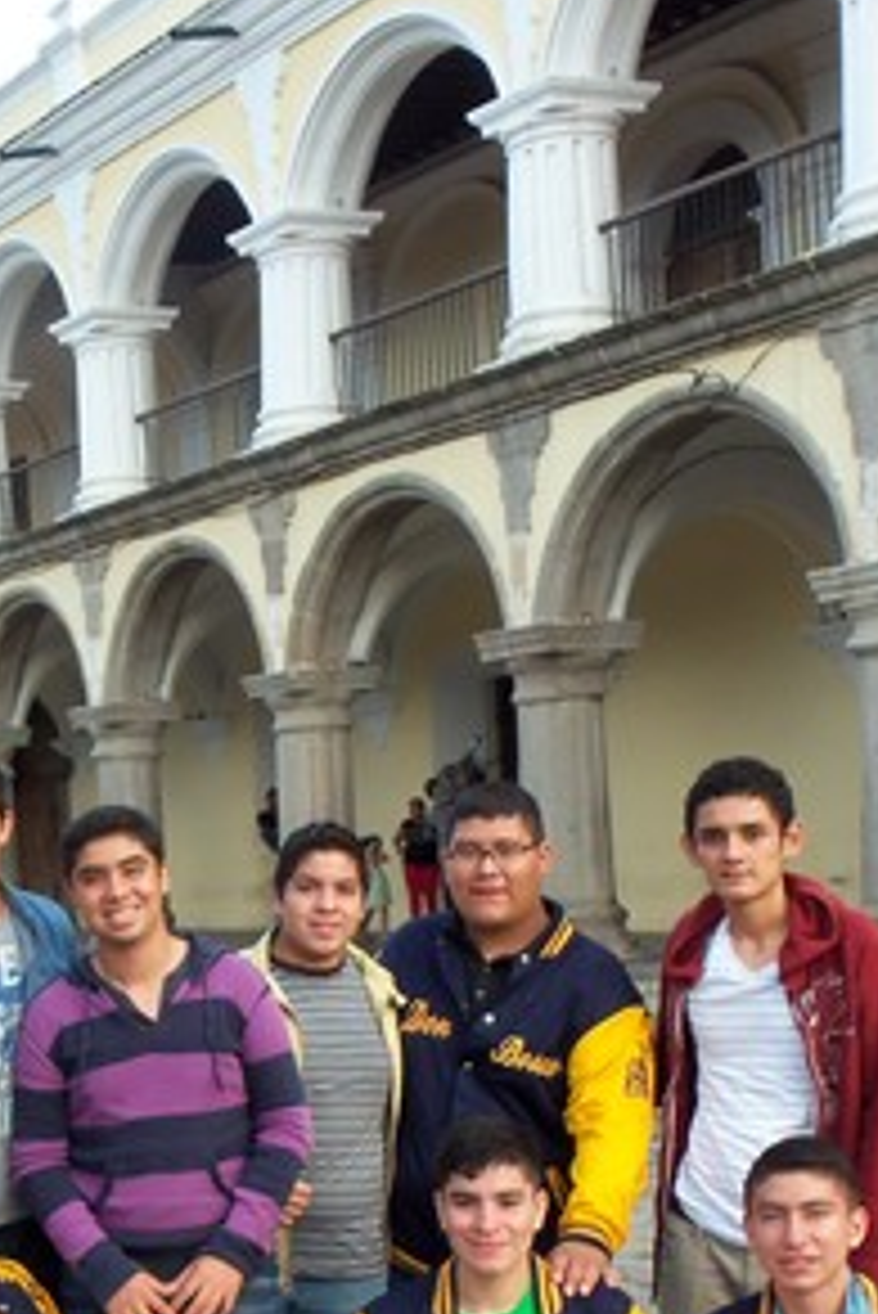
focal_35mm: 66
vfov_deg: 29.9
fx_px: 2411
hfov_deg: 19.6
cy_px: 1008
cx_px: -117
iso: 80
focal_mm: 5.2
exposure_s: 1/80
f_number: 3.4
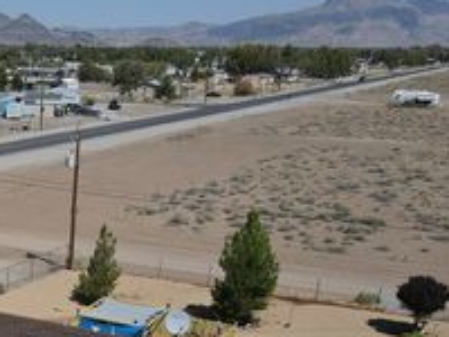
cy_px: 399
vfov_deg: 22.6
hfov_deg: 29.6
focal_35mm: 60
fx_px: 778
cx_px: -22
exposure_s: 1/1250
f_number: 2.8
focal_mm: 4.5
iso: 100
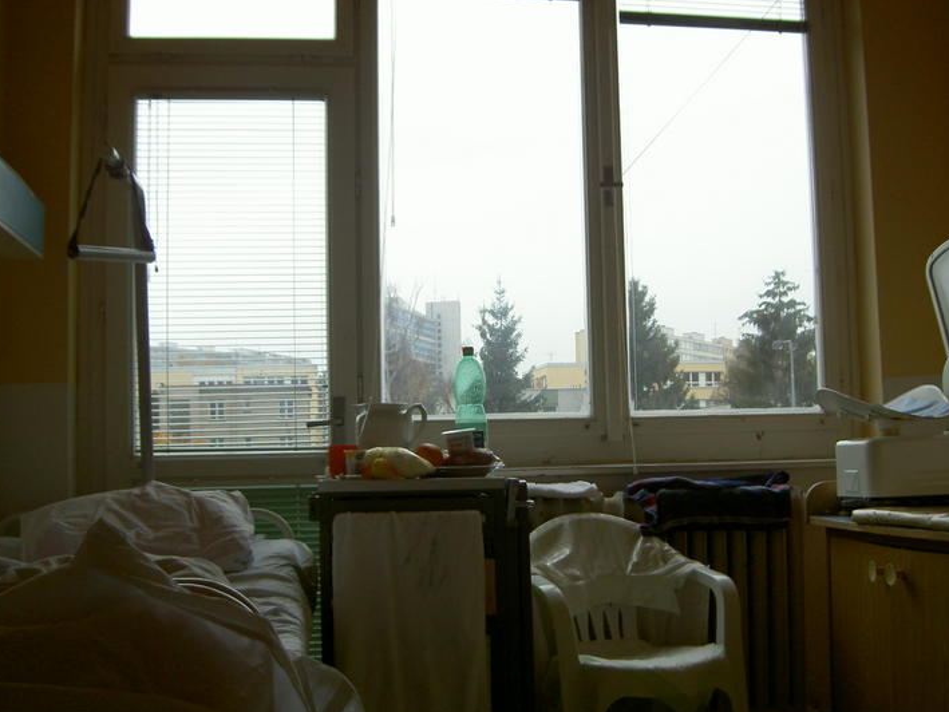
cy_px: 399
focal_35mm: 44
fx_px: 1206
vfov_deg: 32.8
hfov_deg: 42.9
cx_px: 483
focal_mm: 8
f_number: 2.8
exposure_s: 1/60
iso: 100
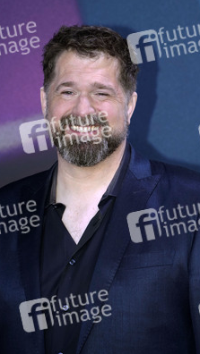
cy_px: 177
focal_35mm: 169
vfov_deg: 12.7
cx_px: 91
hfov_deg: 7.2
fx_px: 1592
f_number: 5.6
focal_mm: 160
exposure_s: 1/160
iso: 1000
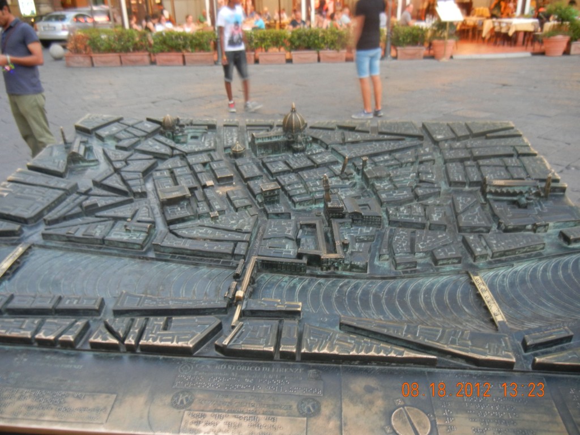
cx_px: 290
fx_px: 503
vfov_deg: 46.8
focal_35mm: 30
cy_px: 218
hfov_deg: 60.0
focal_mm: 5.4
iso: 200
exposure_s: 1/2.2
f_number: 3.5
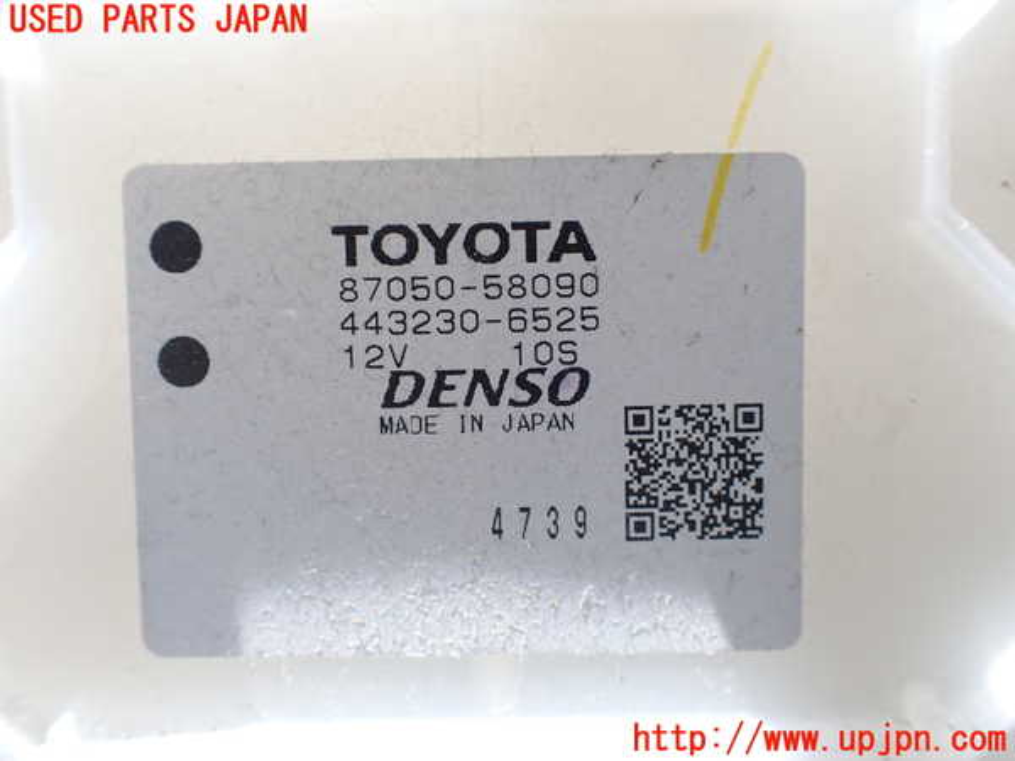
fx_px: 880
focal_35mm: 30
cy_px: 380
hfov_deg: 60.0
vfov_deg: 46.8
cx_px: 508
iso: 100
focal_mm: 5.4
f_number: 3.2
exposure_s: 1/200
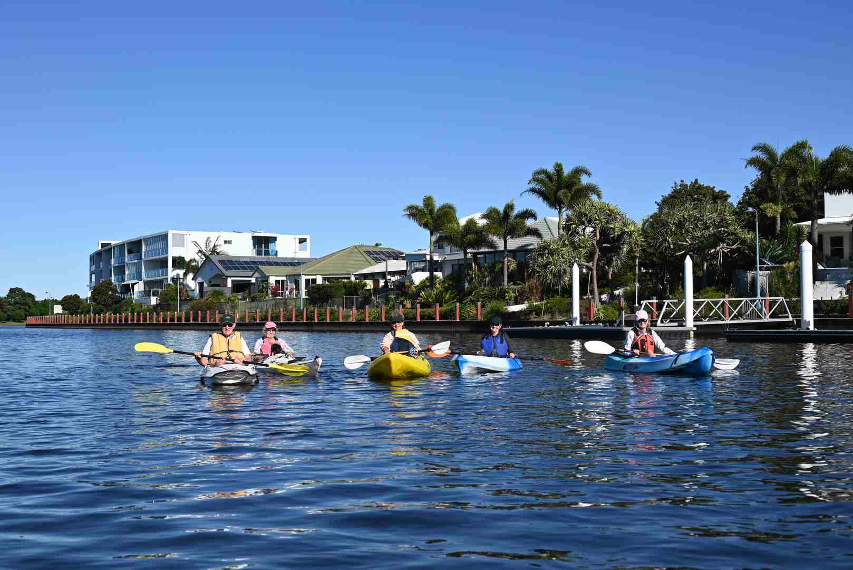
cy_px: 285
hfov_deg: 42.7
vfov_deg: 29.3
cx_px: 426
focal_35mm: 46
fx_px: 1090
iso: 100
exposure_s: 1/500
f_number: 8
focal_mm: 46
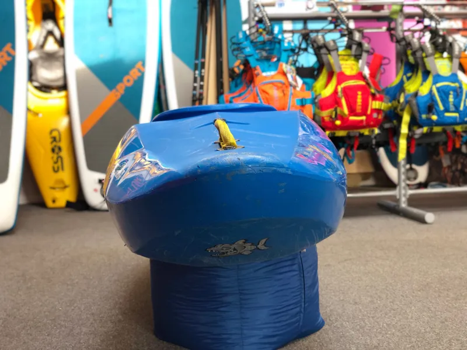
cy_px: 175
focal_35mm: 52
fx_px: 702
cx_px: 234
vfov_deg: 28.0
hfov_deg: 36.8
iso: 64
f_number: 2.4
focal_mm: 6
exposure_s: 1/50
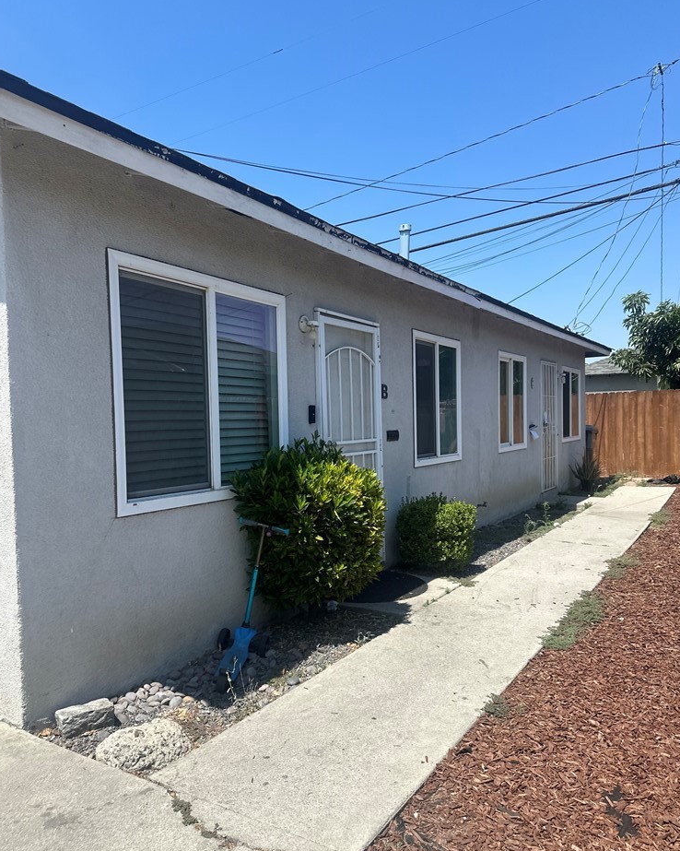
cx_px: 343
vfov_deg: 66.0
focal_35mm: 26
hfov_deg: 54.9
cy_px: 447
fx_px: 654
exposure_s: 1/4545
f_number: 1.78
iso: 80
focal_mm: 6.86
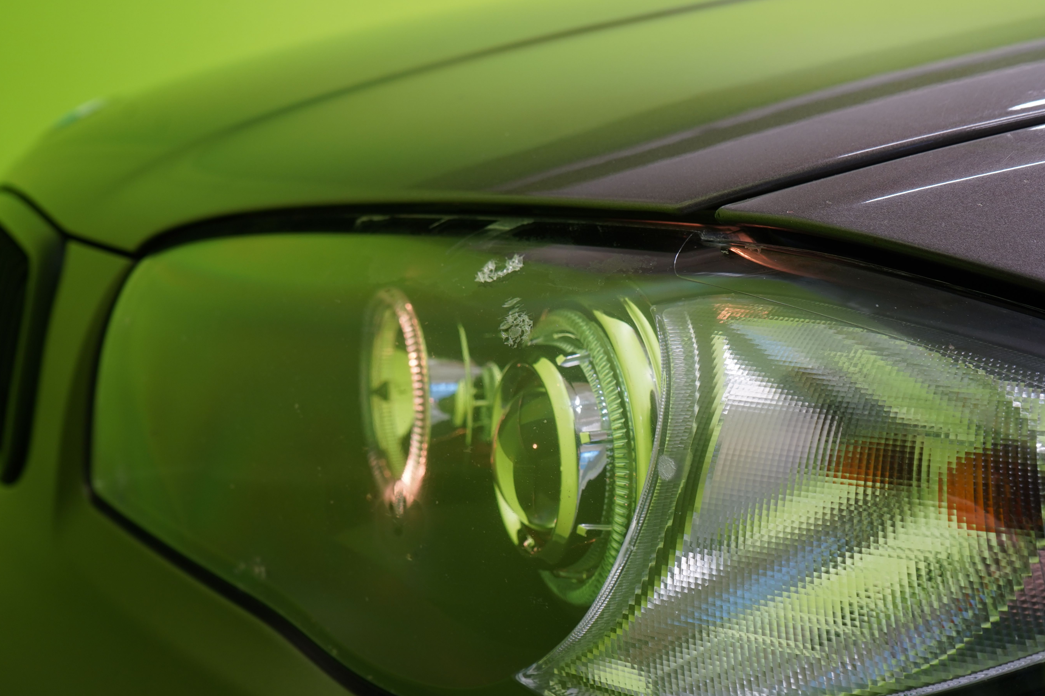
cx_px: 554
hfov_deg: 48.4
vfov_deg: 33.4
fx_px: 1161
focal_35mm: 40
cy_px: 352
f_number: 5.6
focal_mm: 36
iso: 640
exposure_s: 1/30
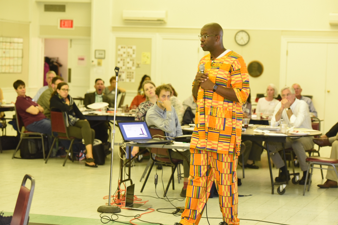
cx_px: 169
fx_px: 958
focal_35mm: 102
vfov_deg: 13.4
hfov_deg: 20.0
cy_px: 112
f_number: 4.5
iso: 5000
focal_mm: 102
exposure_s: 1/60
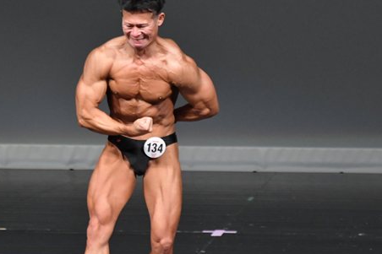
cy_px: 150
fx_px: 6820
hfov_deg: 3.2
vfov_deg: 2.1
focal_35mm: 643
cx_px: 156
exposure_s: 1/400
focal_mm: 250
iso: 4000
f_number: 5.6
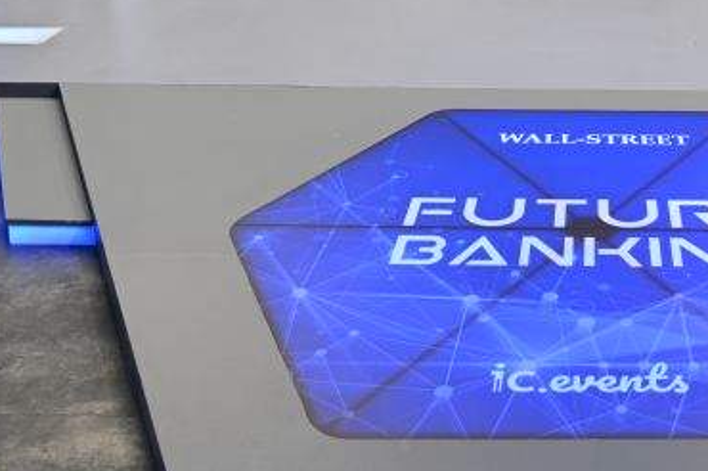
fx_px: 1061
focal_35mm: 54
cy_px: -143
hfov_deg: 35.3
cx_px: 597
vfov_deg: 22.4
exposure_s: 1/100
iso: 200
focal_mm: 20
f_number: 2.8
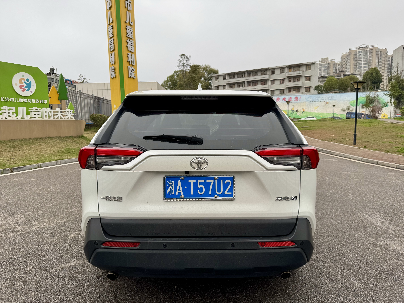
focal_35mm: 24
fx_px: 280
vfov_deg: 56.8
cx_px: 202
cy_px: 152
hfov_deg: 71.6
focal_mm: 6.76
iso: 80
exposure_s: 1/730
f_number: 1.78
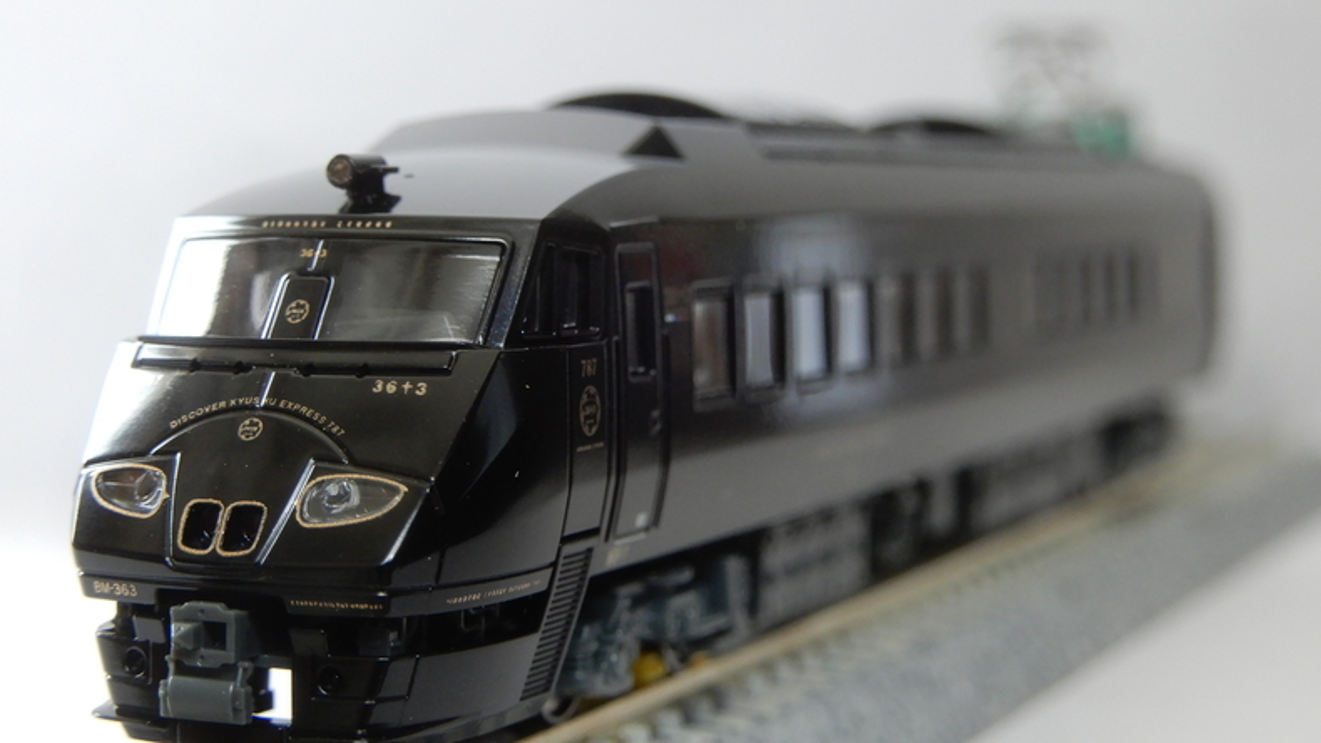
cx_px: 664
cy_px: 338
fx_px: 2977
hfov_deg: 25.0
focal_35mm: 85
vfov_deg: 14.2
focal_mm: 13.7
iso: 250
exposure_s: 1/30
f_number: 4.5
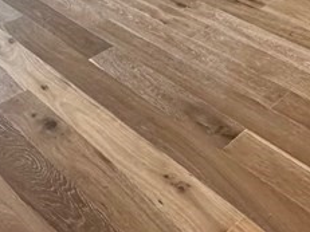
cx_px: 98
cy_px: -239
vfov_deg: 17.0
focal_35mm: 62
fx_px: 555
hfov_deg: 30.9
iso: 200
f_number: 2.2
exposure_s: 1/120
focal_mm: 2.22
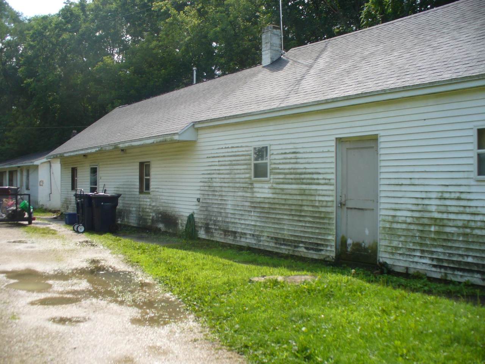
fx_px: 518
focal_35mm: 37
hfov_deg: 50.1
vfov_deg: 38.7
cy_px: 182
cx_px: 242
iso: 80
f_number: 5.6
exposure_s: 1/125
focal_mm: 6.1
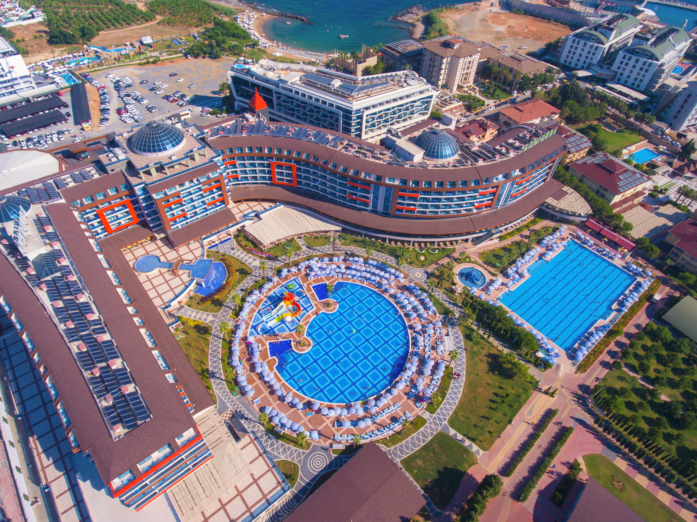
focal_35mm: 20
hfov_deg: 81.8
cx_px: 348
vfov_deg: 65.9
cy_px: 261
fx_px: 403
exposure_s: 1/80
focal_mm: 3.61
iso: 100
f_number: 2.8
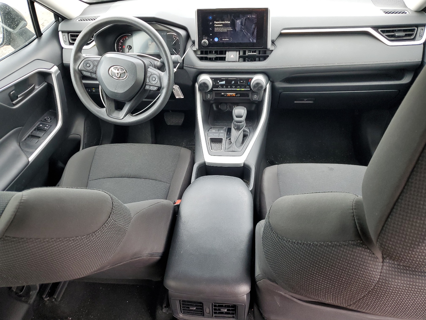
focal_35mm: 26
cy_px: 160
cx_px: 213
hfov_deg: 67.3
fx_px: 320
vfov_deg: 53.1
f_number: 1.5
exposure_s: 1/120
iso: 72
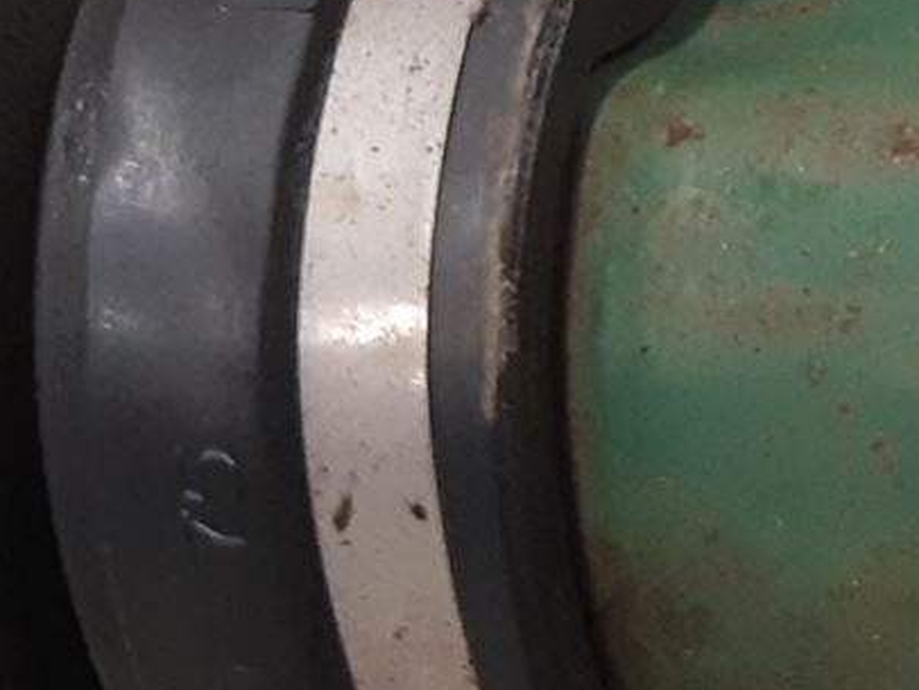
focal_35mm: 131
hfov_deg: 13.2
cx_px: 1770
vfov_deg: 11.2
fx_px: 3480
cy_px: 656
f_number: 1.7
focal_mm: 3.93
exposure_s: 1/50
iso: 200
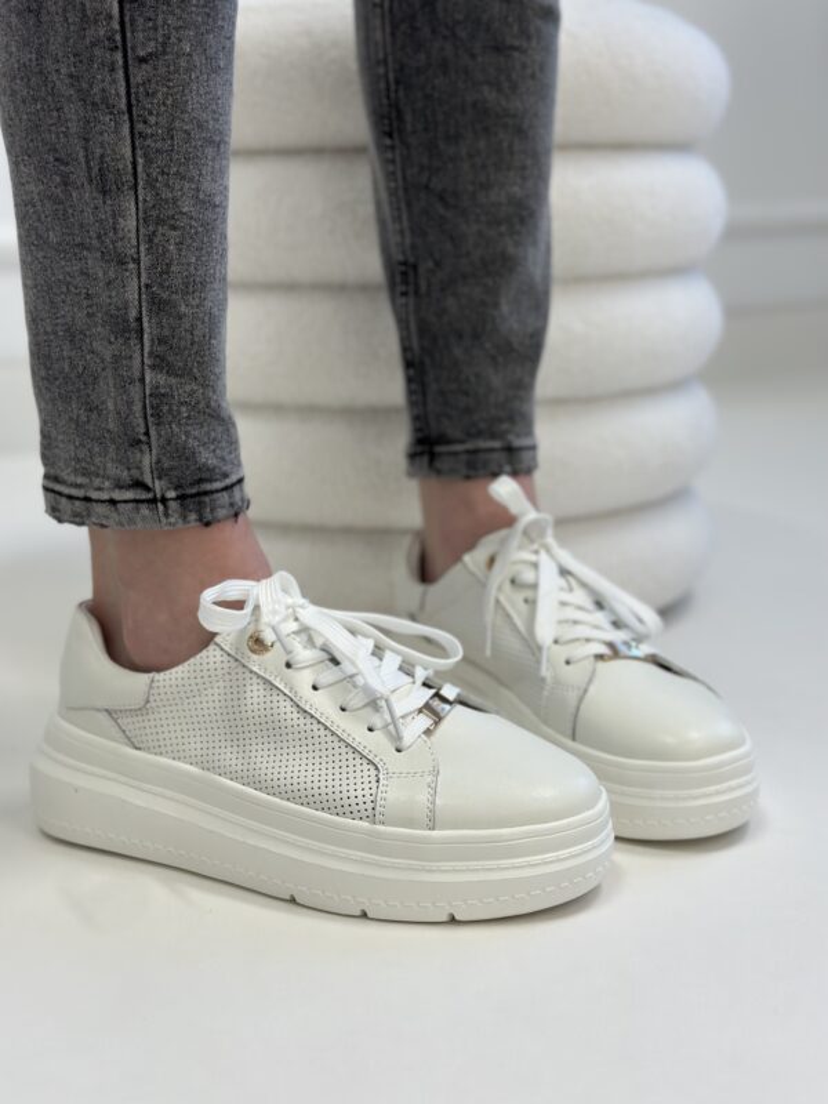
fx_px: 1531
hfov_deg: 30.3
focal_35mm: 48
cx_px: 414
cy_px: 552
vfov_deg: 39.7
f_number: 1.78
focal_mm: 6.86
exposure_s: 1/100
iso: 80
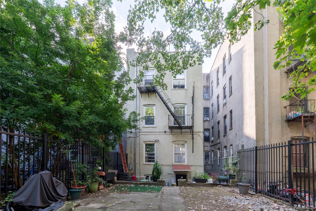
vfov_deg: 81.2
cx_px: 158
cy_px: 106
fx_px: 123
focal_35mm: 14
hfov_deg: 104.3
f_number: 8
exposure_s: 1/800
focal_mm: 14
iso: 250
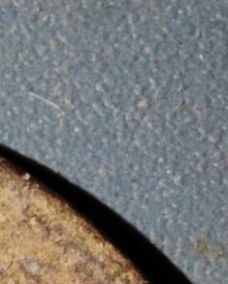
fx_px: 5853
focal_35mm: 695
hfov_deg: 2.2
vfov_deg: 2.8
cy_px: 611
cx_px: -277
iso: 320
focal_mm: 9
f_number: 2
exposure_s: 1/100
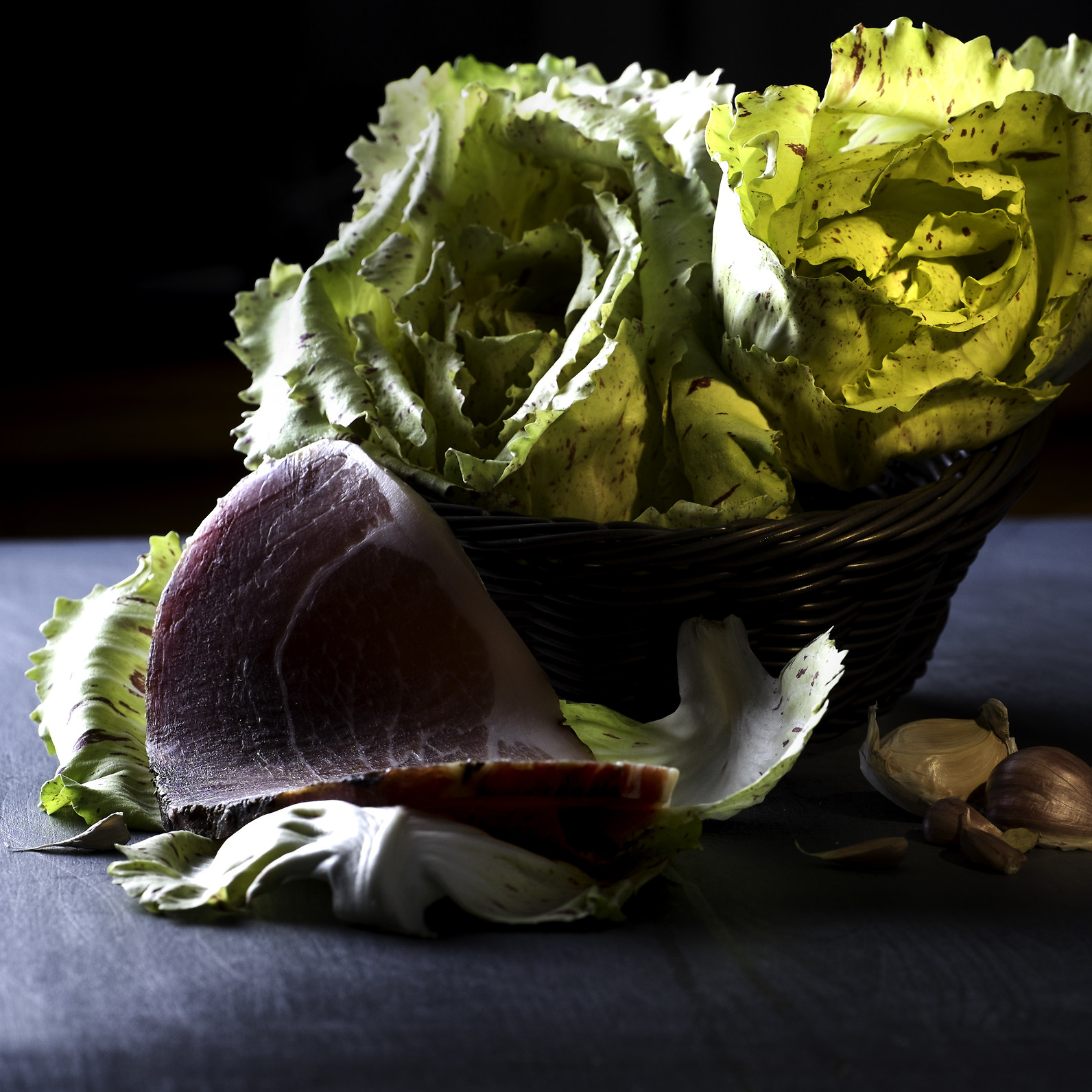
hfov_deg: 10.1
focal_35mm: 173
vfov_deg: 10.1
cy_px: 544
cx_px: 724
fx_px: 6174
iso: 200
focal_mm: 90
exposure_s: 1/125
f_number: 5.6
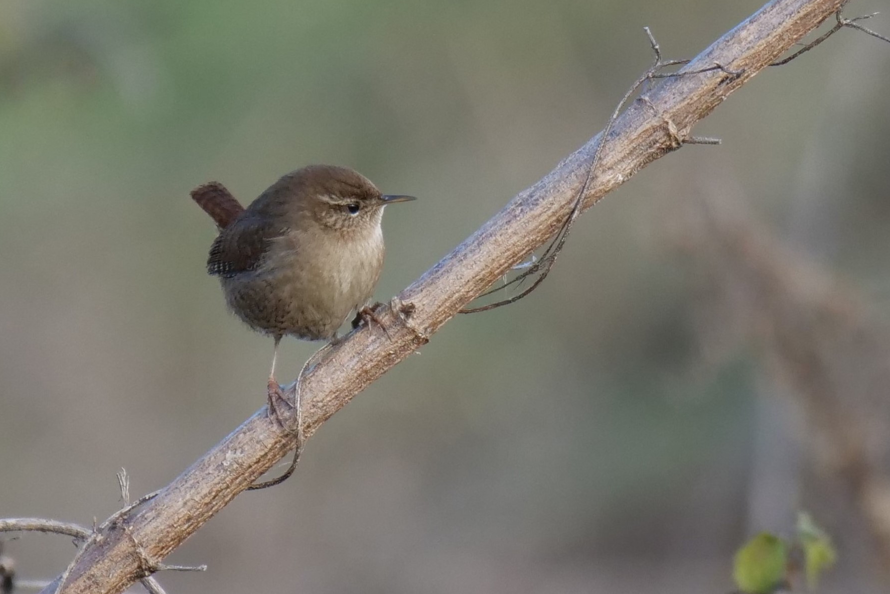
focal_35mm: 834
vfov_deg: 1.6
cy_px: 266
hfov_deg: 2.5
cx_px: 444
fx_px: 20619
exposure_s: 1/400
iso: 800
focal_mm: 400
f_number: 6.3
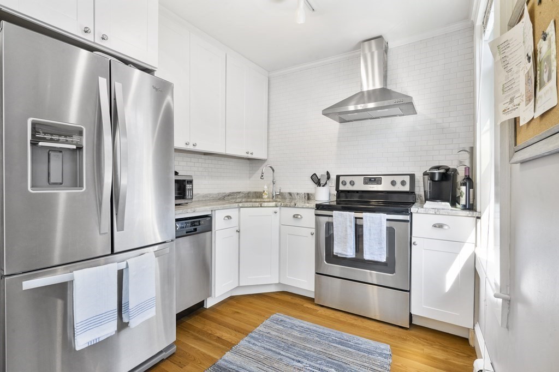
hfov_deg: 96.8
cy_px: 186
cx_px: 280
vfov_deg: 73.7
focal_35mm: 16
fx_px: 248
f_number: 11
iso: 400
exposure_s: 1/2
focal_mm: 16
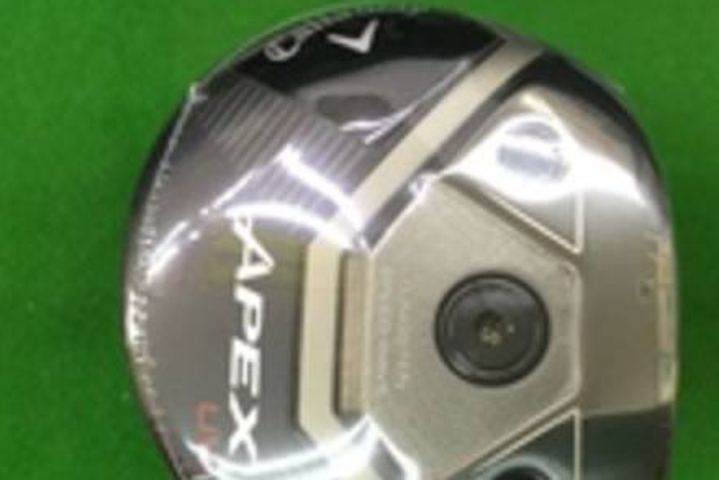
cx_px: 391
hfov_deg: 41.9
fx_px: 939
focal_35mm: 47
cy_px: 375
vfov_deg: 28.1
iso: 80
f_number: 2.4
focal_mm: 3.3
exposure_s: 1/30
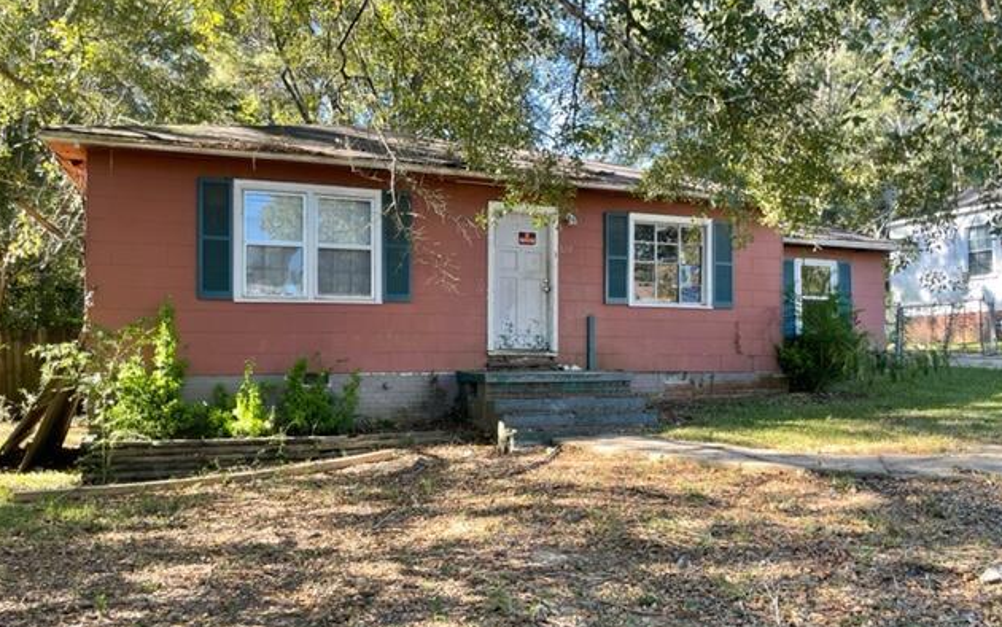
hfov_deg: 66.5
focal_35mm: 28
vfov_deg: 44.5
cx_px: 499
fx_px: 765
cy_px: 342
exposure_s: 1/121
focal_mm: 4.2
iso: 40
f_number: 1.6
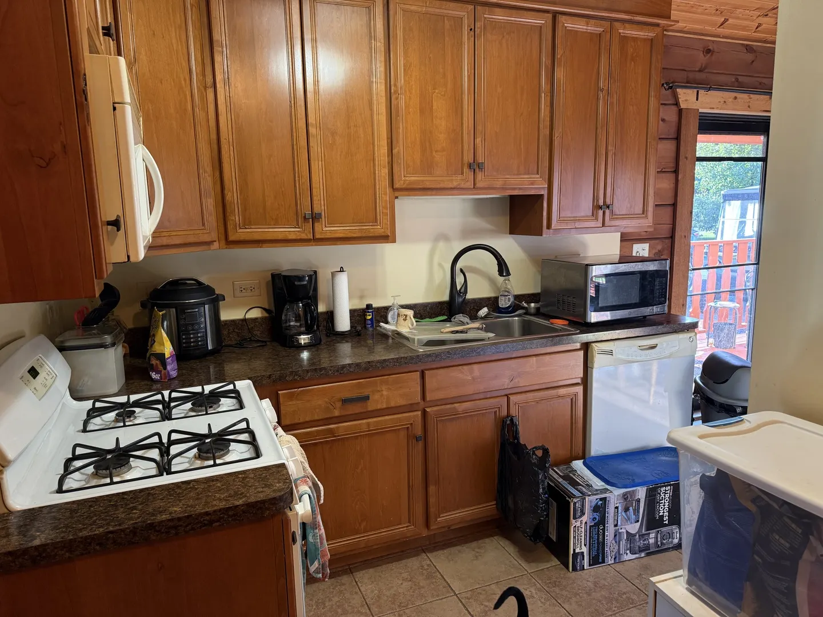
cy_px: 308
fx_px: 571
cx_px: 412
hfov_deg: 71.6
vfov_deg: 56.8
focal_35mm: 24
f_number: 1.78
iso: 250
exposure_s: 1/60
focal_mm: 6.76
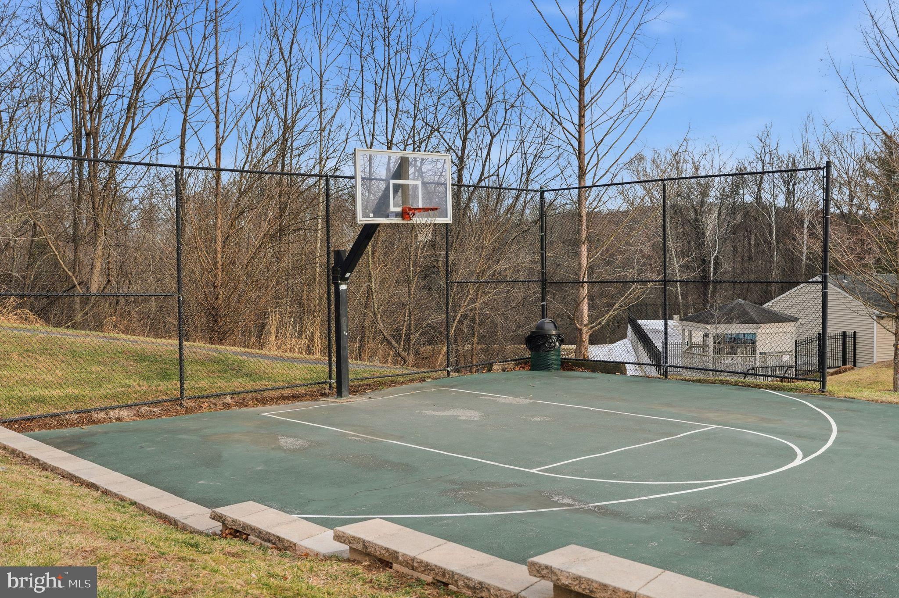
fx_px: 861
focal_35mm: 34
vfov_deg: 38.3
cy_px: 299
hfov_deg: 55.1
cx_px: 450
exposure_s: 1/800
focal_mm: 34.5
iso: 160
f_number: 4.5
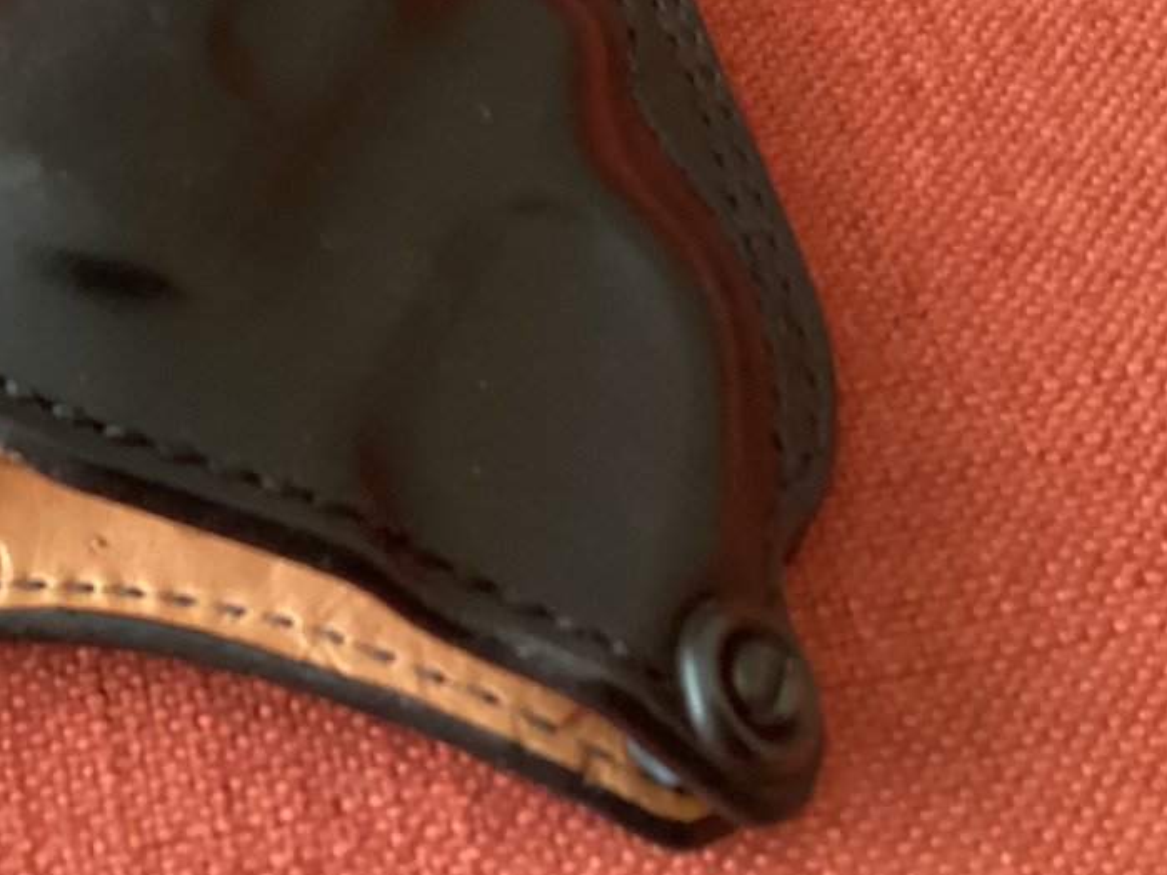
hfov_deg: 27.8
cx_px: 101
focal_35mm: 67
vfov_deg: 21.2
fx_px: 2259
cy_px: 6
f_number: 2.4
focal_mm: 3.3
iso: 640
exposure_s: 1/30
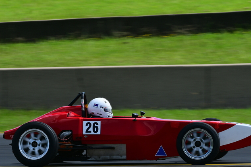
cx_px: 117
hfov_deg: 4.7
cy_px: 99
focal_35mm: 443
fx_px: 3088
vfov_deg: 3.1
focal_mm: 230
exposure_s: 1/320
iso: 200
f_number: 10
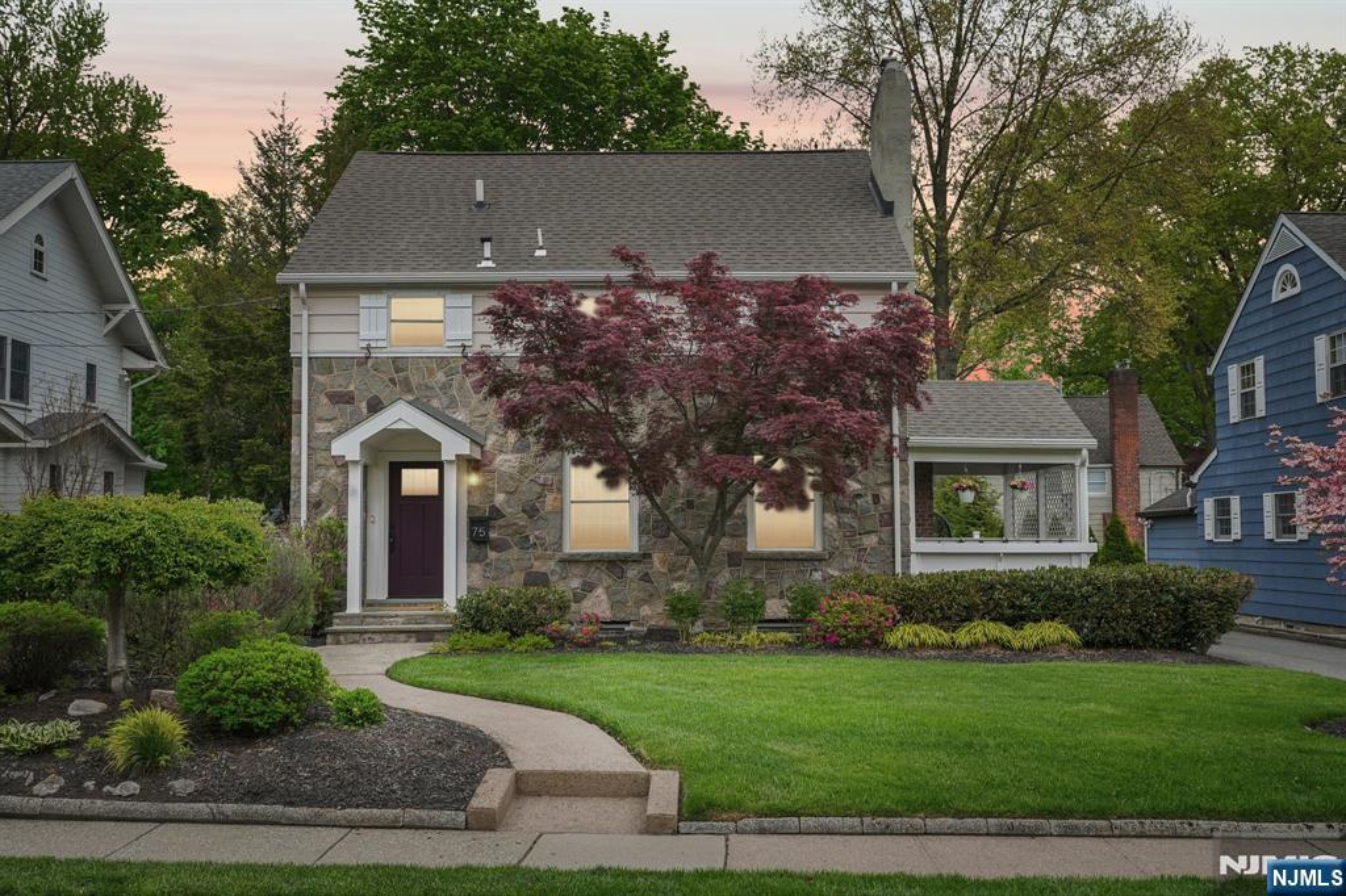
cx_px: 673
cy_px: 448
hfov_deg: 54.4
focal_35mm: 35
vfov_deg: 37.8
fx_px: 1308
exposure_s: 1/40
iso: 200
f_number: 8
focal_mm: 35
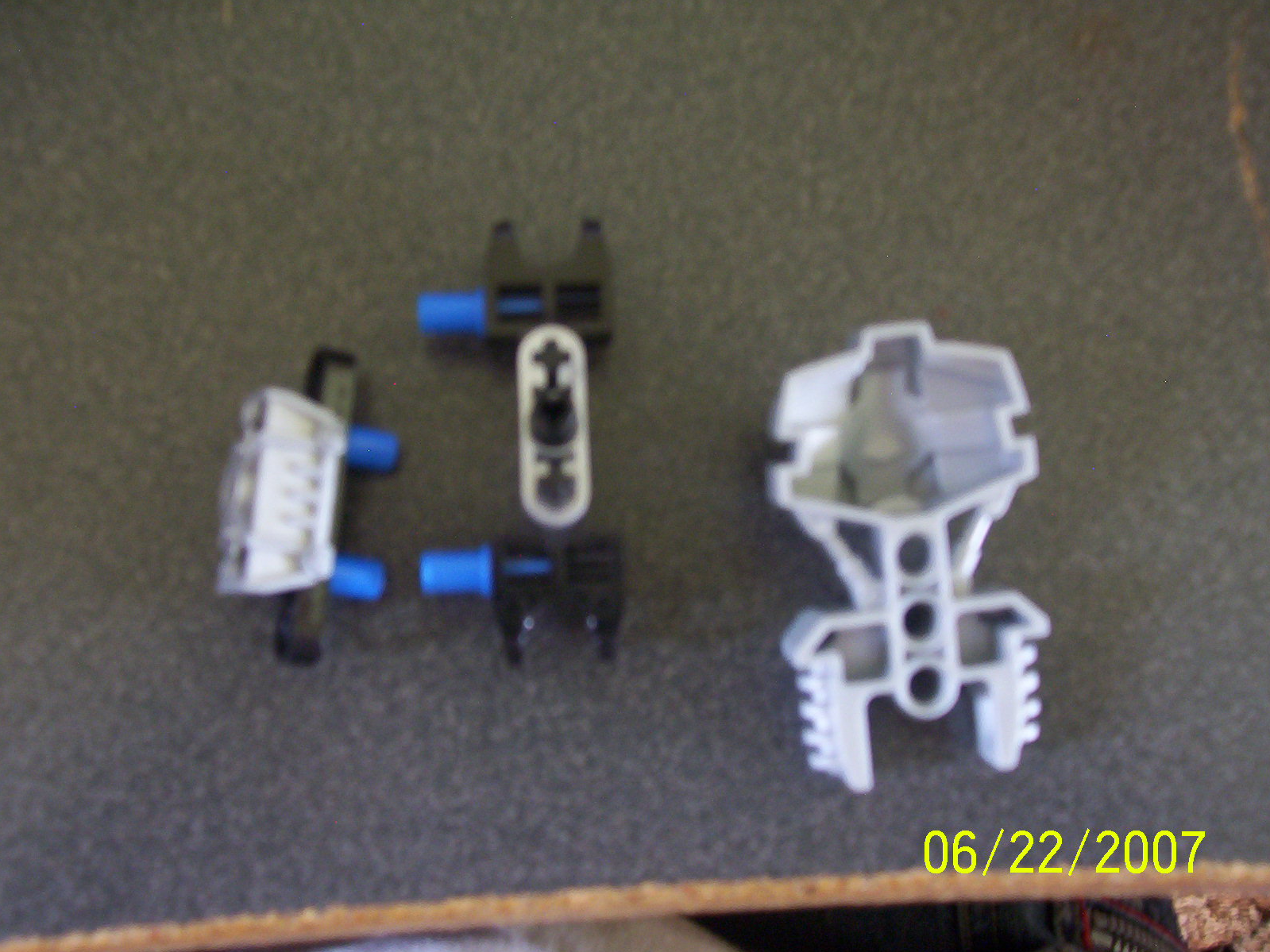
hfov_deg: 42.9
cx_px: 624
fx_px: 1614
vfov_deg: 32.9
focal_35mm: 44
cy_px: 484
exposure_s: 1/2
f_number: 2.73
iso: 100
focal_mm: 5.77
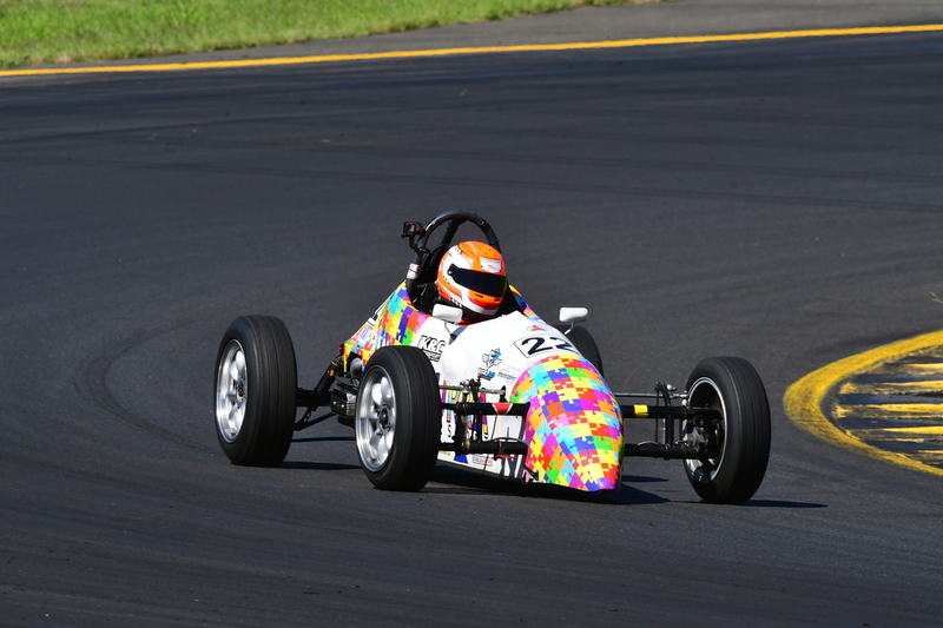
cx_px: 472
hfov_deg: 3.1
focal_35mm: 660
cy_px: 314
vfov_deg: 2.1
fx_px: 17284
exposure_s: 1/640
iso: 400
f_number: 11
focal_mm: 440
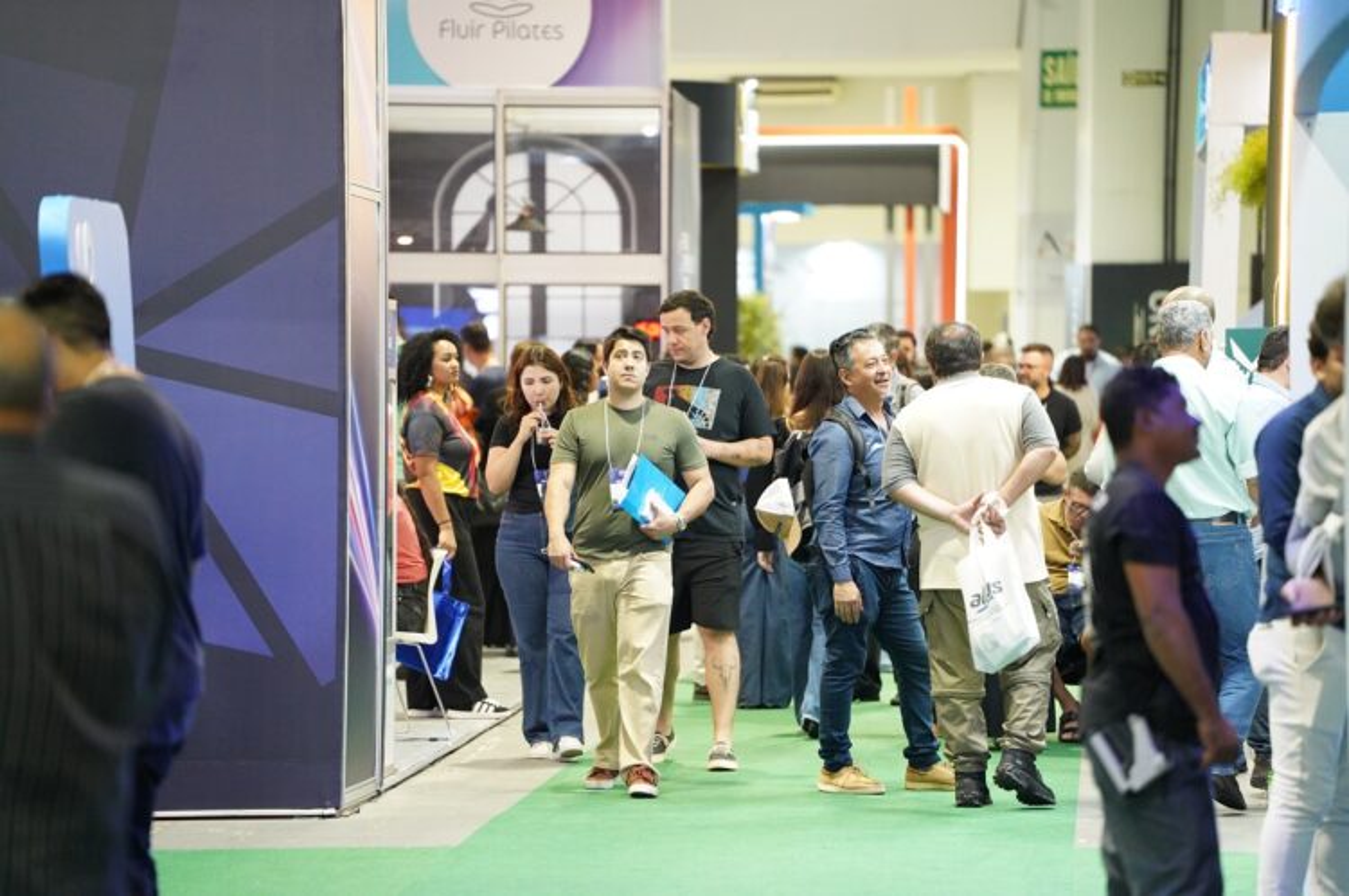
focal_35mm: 180
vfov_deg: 7.6
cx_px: 674
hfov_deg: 11.4
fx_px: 6736
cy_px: 448
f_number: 2.8
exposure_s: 1/250
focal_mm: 180
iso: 4000
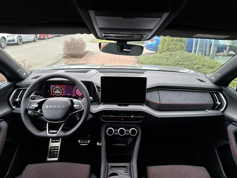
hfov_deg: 73.9
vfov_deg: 58.9
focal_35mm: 23
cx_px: 118
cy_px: 89
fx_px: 157
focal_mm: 5.54
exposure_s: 1/100
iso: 80
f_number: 1.8
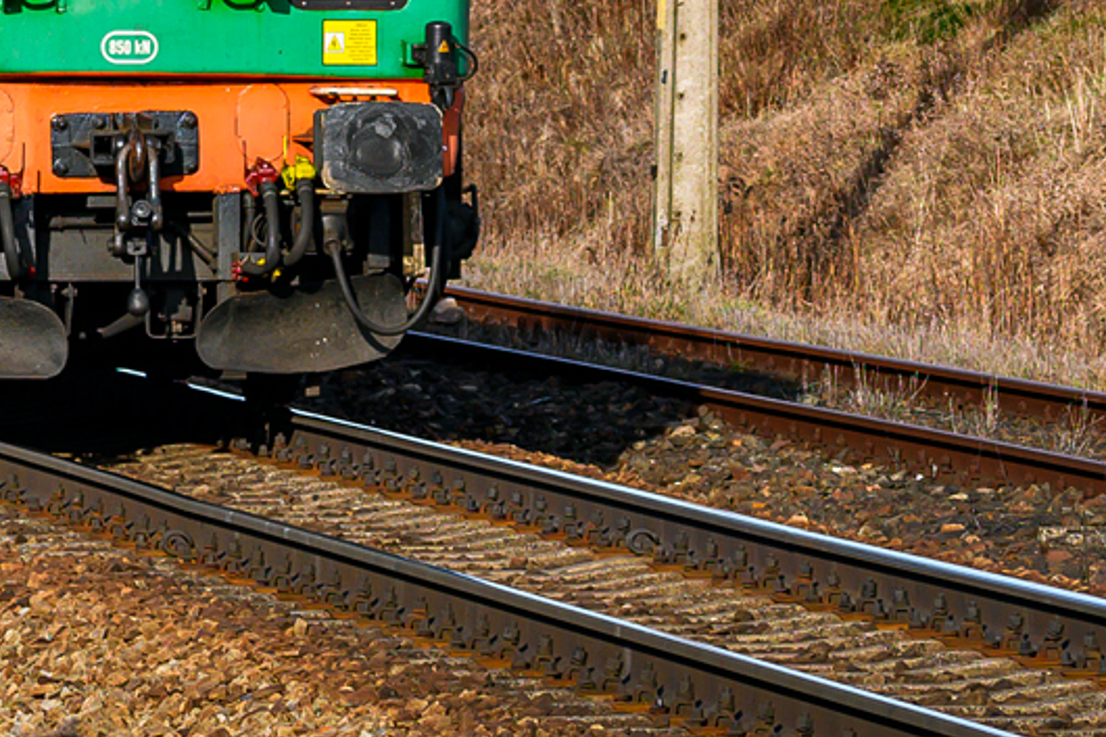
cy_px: -403
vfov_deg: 2.8
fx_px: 15018
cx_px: -814
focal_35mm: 489
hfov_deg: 4.2
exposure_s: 1/400
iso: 125
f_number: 7.1
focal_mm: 72
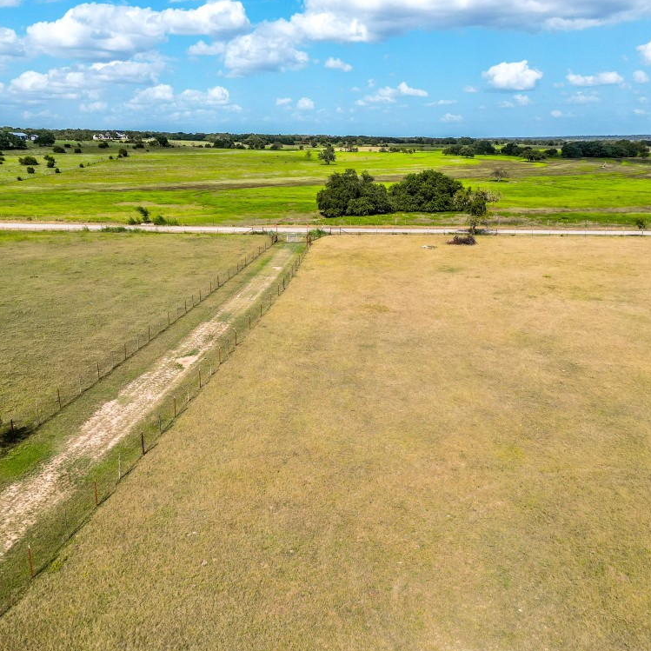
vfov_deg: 55.6
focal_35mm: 29
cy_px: 322
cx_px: 292
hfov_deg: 55.5
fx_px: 617
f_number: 1.7
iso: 100
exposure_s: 1/3200
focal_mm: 6.72
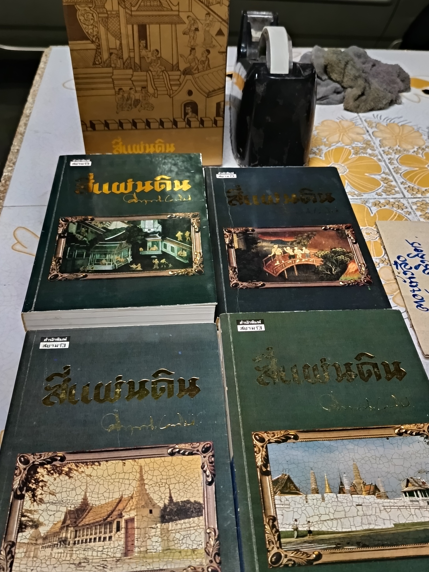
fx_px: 545
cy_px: 291
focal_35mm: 33
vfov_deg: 55.3
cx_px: 225
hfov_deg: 42.9
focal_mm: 5.31
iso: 1533
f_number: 1.7
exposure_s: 1/25
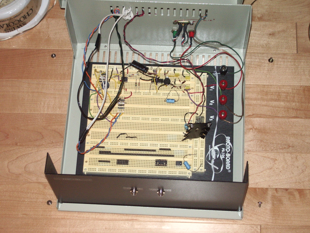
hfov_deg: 22.3
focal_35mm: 88
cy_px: 116
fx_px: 788
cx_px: 155
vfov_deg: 16.8
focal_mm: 14.6
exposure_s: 1/60
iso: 200
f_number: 4.4
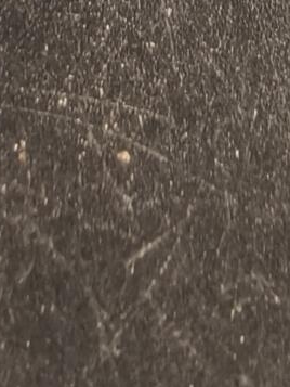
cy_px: -455
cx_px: 476
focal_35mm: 116
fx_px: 1295
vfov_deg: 13.7
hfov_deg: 12.0
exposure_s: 1/50
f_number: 2
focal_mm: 2.32
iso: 125
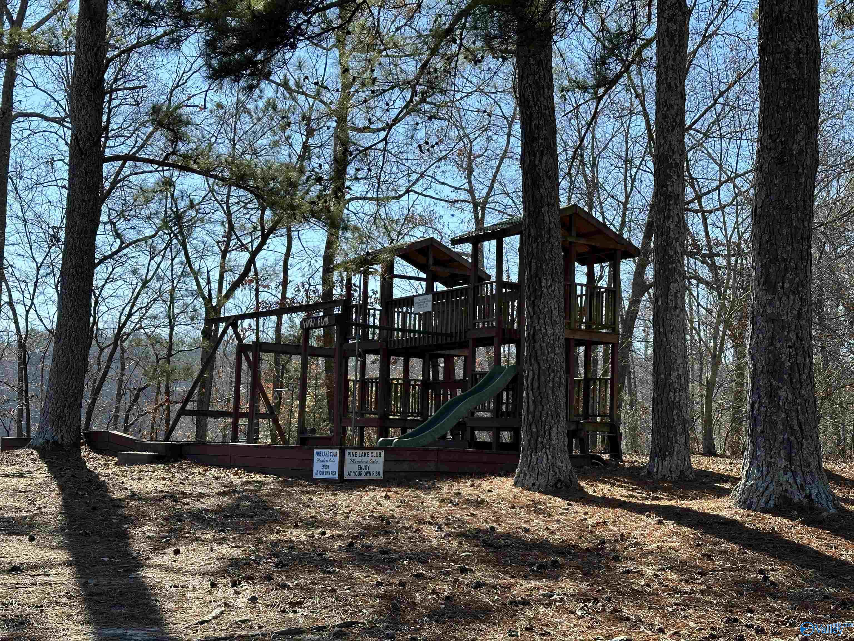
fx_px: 1184
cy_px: 320
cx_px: 427
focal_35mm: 48
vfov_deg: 30.3
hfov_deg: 39.7
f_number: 1.78
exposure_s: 1/1880
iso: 64
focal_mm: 6.86
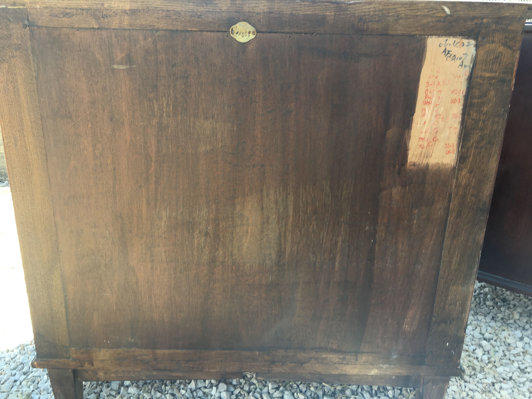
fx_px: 446
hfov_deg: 61.7
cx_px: 266
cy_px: 200
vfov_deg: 48.2
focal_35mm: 29
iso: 25
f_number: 2.2
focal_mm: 4.15
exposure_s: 1/102
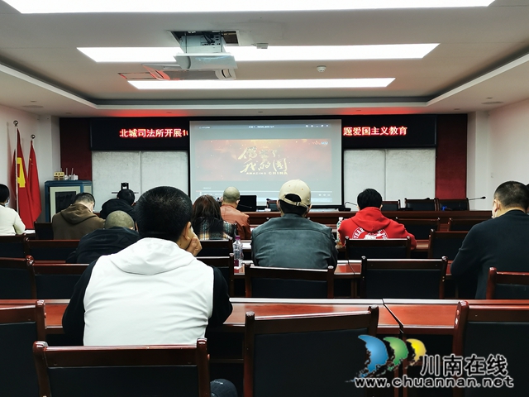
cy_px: 198
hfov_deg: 51.4
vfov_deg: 39.7
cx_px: 264
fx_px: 550
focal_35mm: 36
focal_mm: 5.58
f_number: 1.8
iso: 200
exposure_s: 1/100
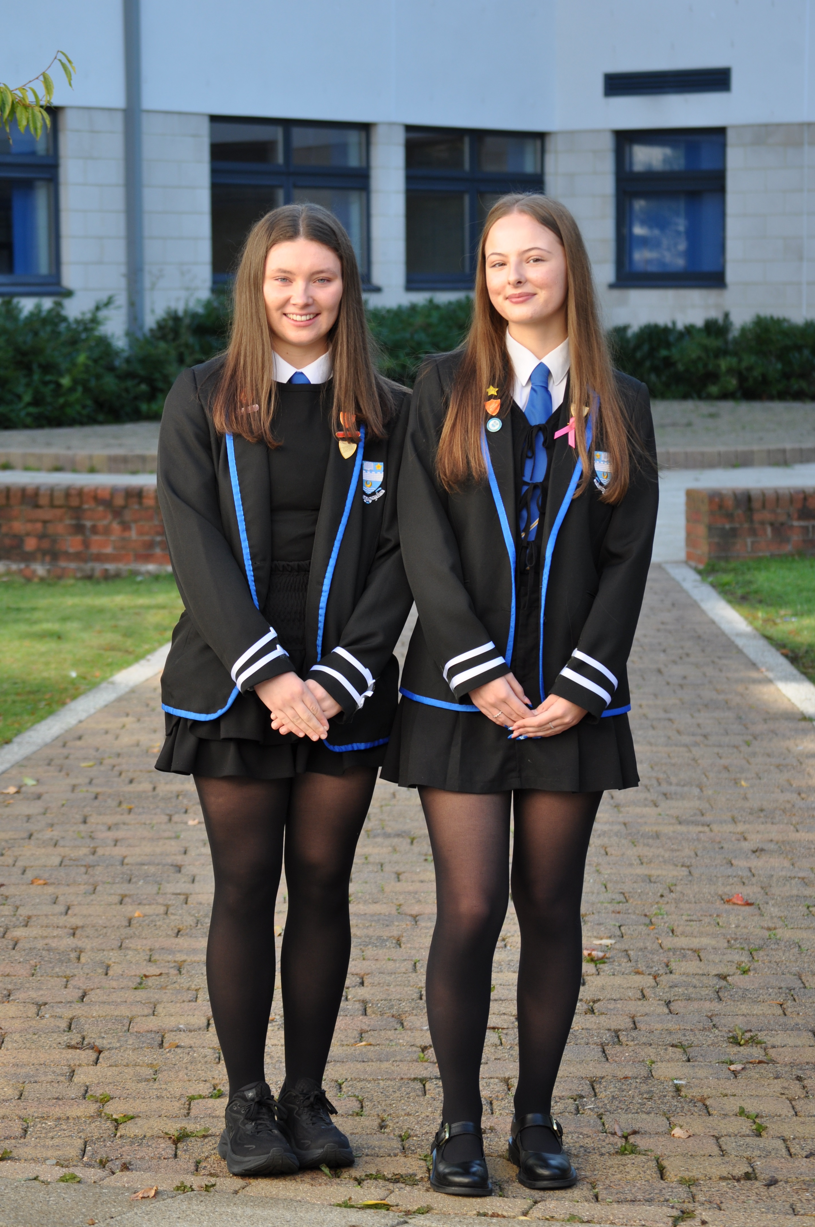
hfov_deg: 12.6
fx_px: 3677
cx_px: 408
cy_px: 614
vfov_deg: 18.9
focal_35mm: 108
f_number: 5.6
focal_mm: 72
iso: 220
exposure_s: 1/125
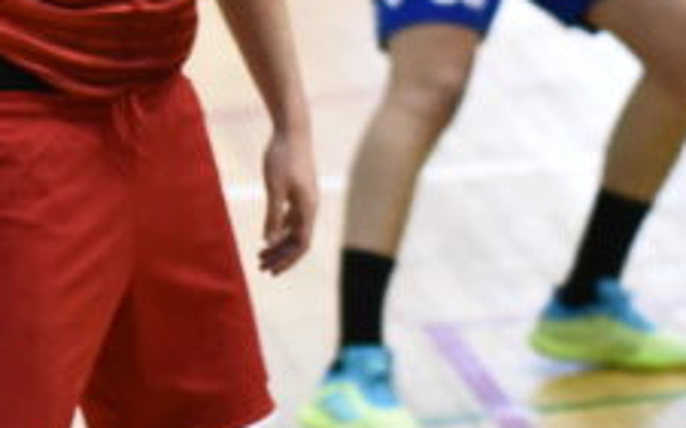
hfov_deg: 5.1
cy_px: 263
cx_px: 1014
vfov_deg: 3.2
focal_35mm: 409
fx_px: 7643
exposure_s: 1/1600
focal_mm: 85
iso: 6400
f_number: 2.2
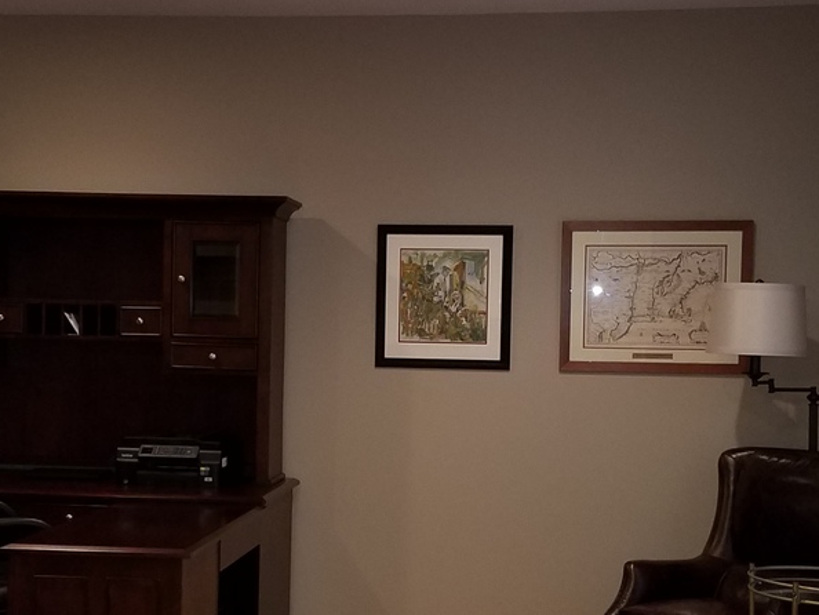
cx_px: 361
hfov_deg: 30.7
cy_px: 334
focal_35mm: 63
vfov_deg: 23.3
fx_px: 1491
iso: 125
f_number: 1.7
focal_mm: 4.2
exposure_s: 1/24
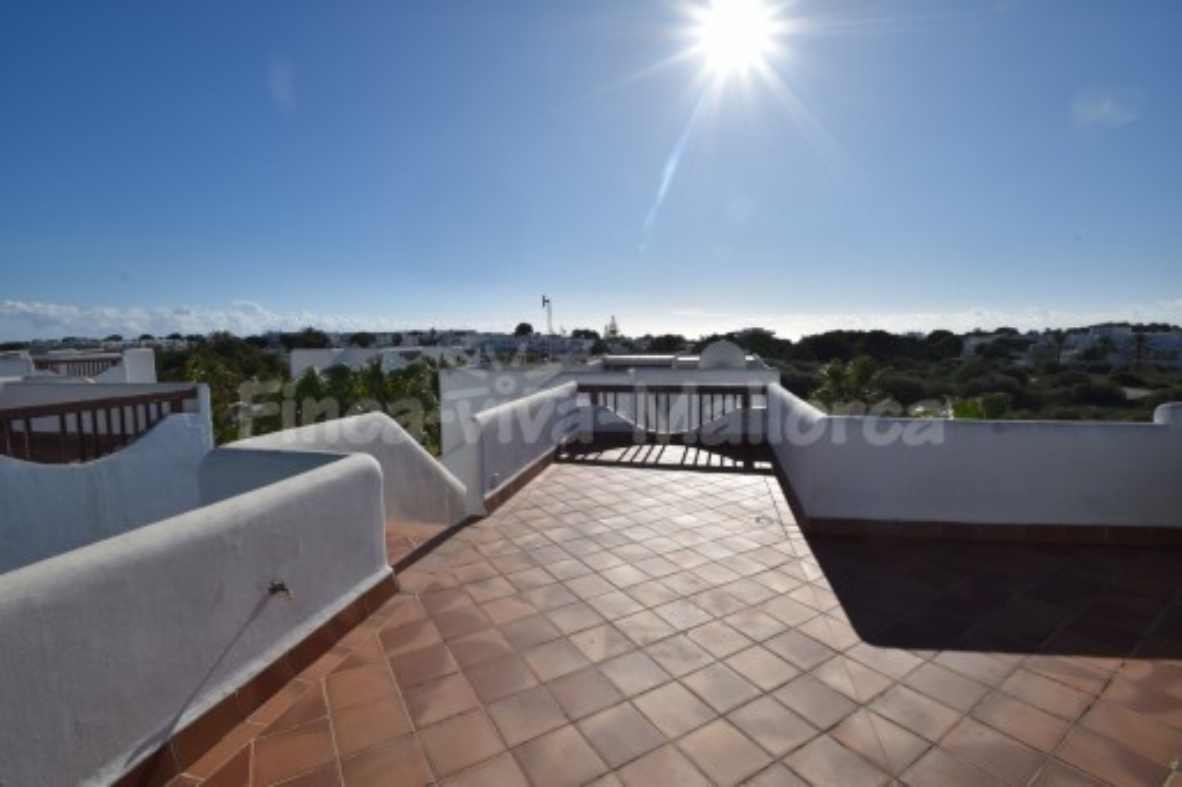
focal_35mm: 15
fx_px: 492
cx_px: 591
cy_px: 394
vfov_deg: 77.3
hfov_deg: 100.4
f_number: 14
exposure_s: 1/200
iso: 100
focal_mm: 10
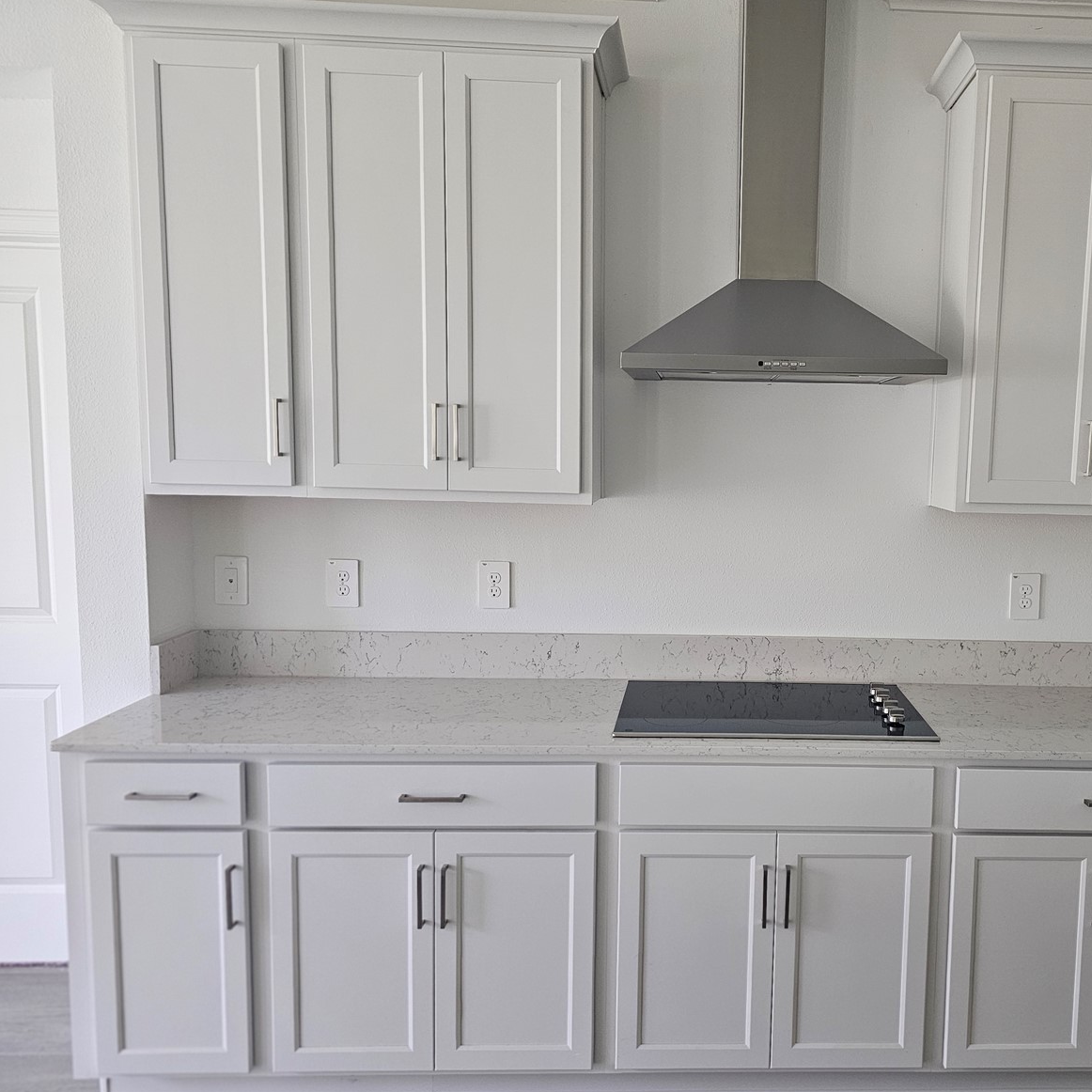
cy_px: 556
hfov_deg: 56.0
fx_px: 999
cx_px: 735
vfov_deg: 57.3
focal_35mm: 28
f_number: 1.7
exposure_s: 1/120
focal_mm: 6.3
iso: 320
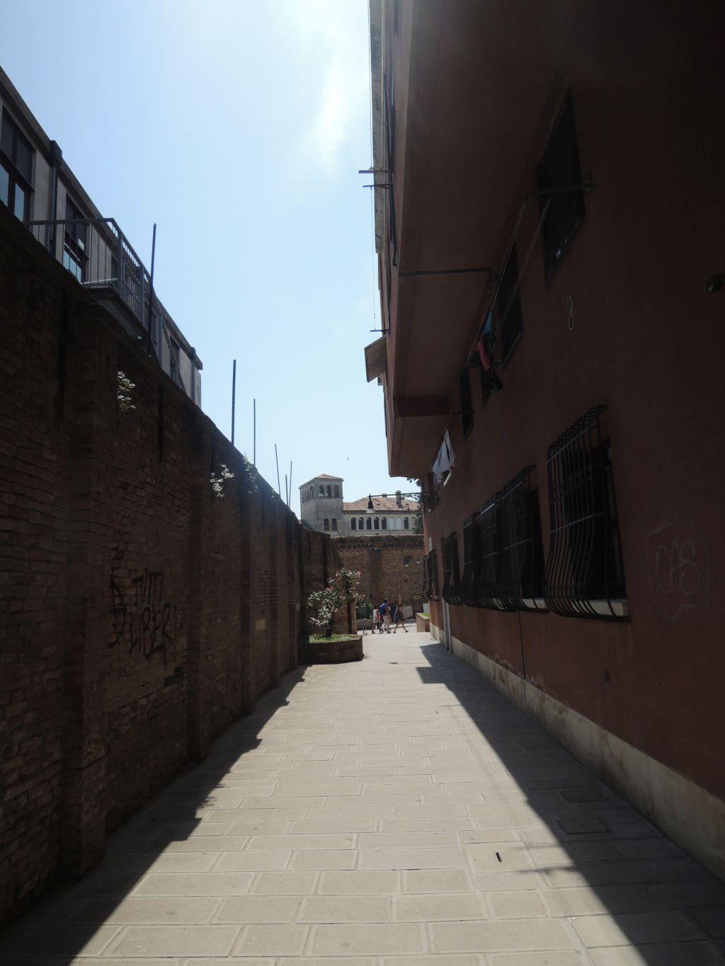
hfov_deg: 56.8
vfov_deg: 71.6
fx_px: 670
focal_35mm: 24
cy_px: 483
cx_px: 362
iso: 100
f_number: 3.2
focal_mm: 4.3
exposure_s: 1/1600
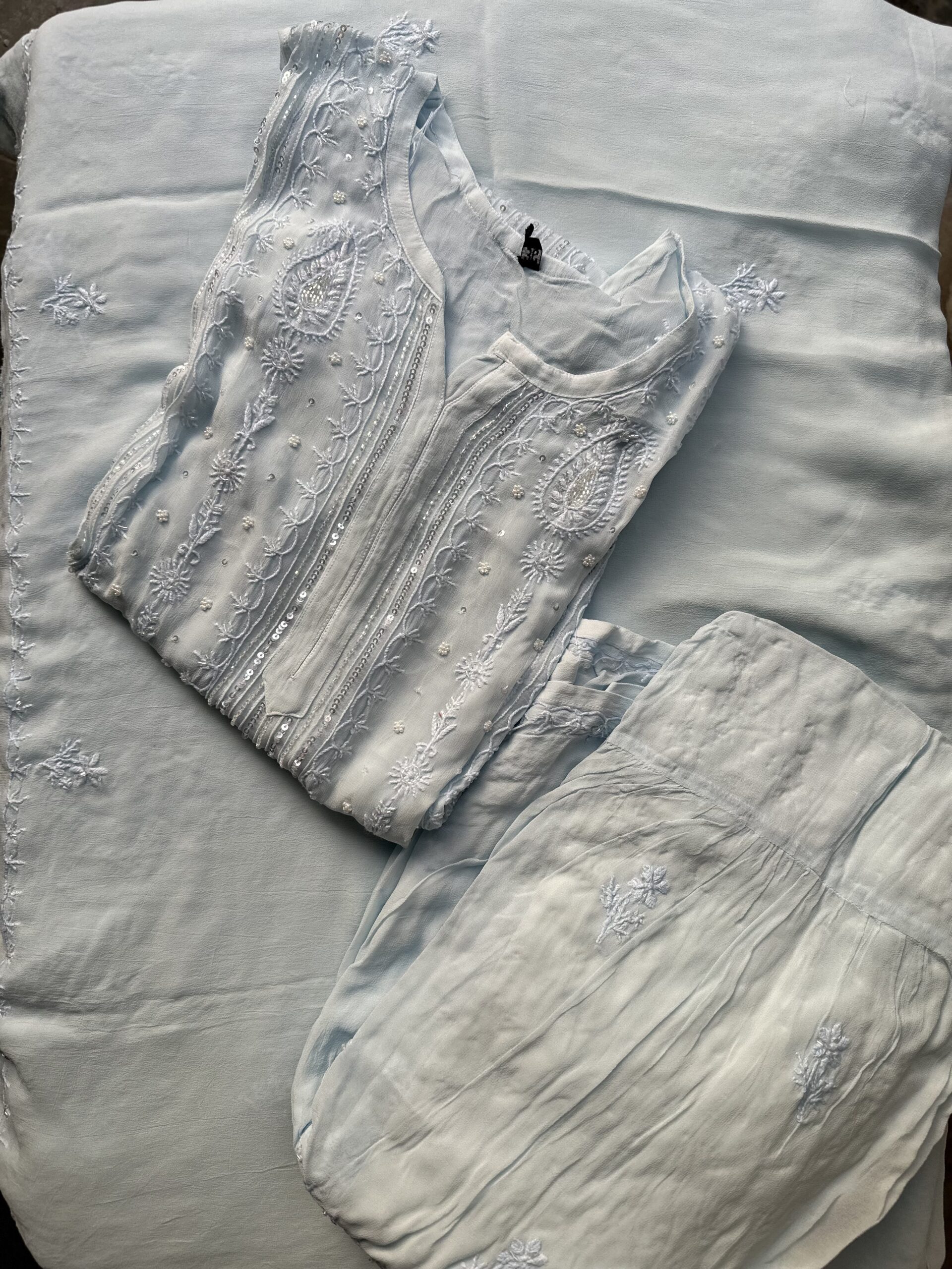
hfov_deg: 56.8
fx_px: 880
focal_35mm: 24
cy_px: 634
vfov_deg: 71.6
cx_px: 476
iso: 80
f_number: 1.78
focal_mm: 6.86
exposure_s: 1/361
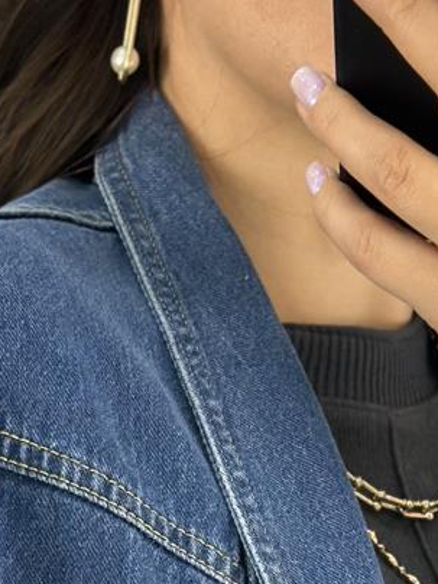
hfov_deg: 7.8
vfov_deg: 9.7
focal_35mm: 190
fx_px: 3205
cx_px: -77
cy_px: 1145
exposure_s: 1/100
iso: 64
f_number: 1.78
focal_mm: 6.86
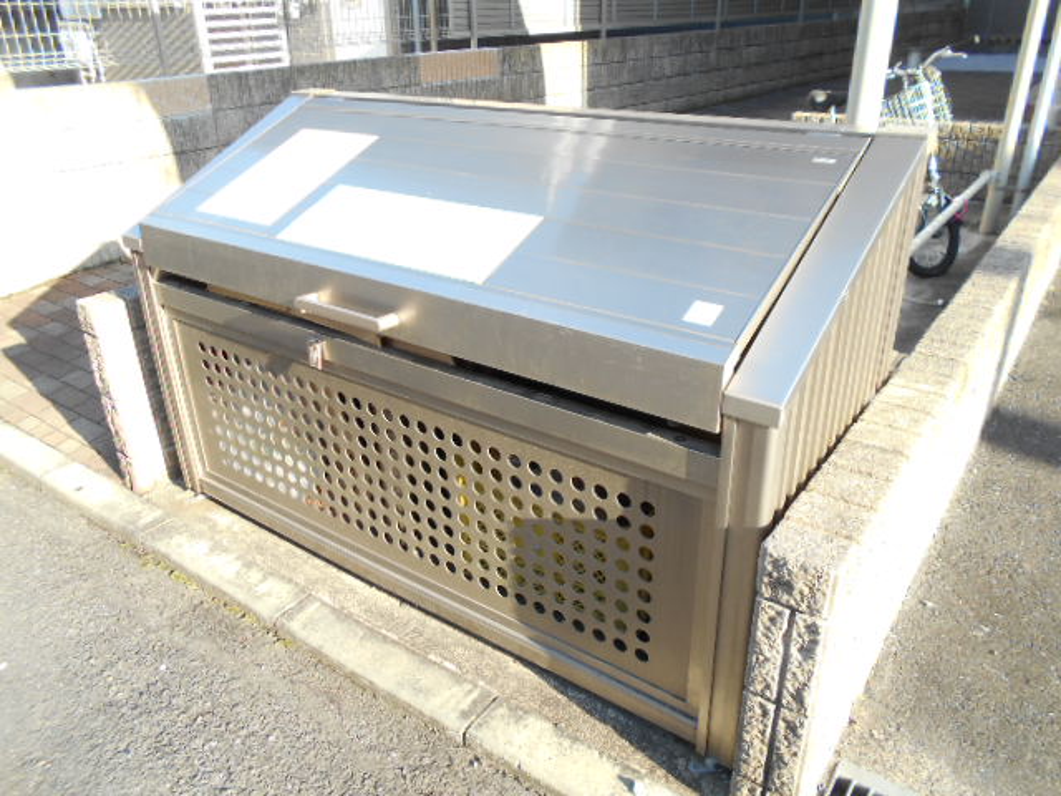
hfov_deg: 67.3
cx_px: 530
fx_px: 797
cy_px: 398
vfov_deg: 53.1
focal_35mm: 26
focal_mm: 4.6
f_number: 3.2
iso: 80
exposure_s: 1/125
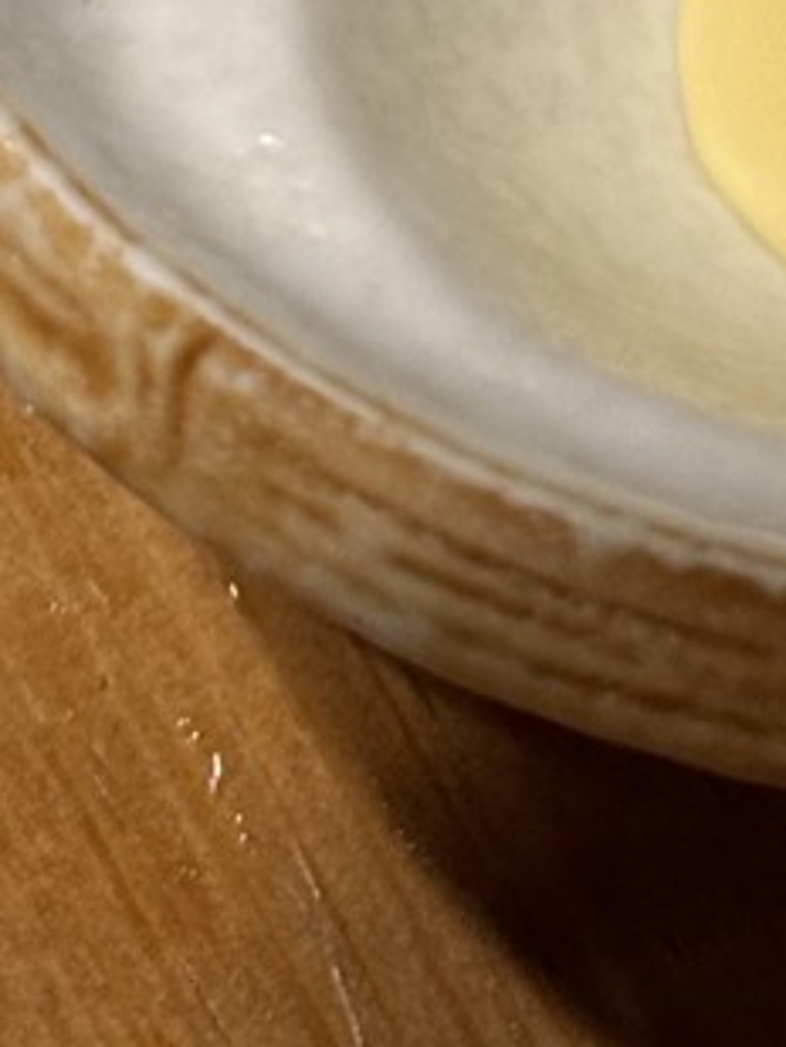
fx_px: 6414
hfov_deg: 7.0
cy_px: -869
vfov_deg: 8.9
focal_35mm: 212
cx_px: 976
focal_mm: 6.76
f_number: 1.78
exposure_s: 1/40
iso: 200
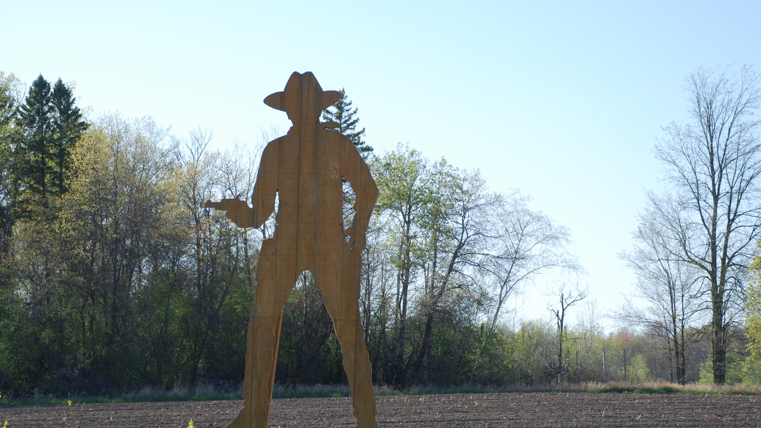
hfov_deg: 19.3
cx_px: 356
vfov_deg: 10.9
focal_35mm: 111
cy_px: 257
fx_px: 2240
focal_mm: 62
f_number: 5.6
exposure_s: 1/200
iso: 100
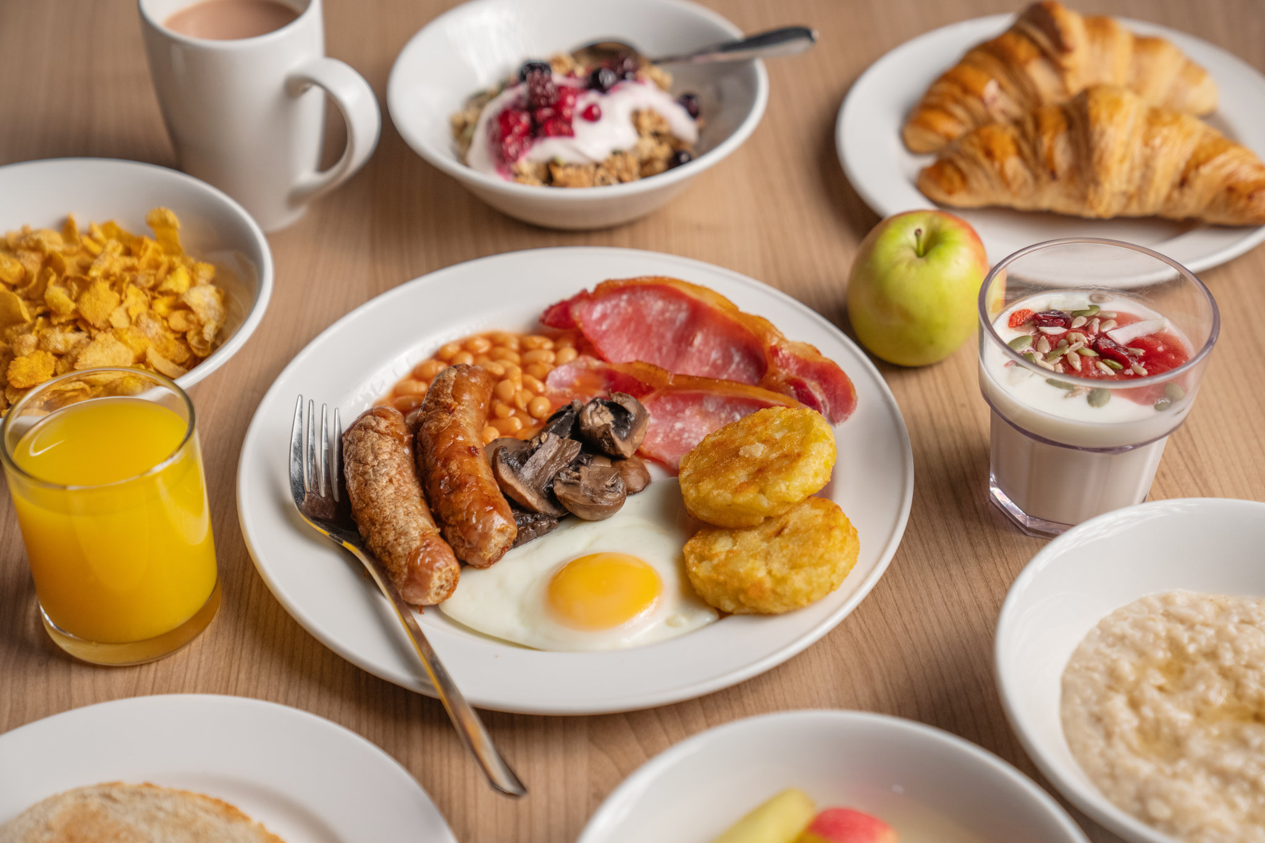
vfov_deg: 20.9
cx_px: 632
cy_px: 422
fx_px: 2284
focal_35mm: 65
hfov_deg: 31.0
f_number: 3.2
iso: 640
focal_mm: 65
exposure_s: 1/250
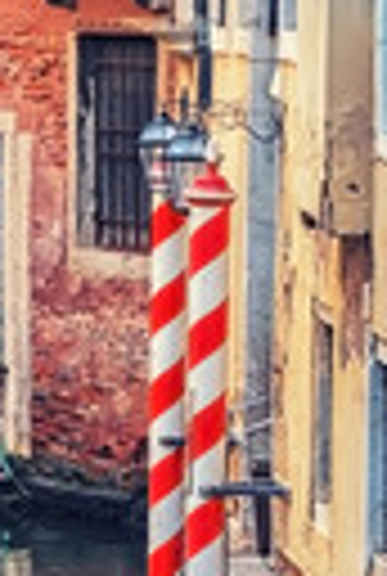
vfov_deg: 6.9
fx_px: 4683
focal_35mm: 292
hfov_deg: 4.6
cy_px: -315
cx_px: -520
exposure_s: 1/80
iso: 64
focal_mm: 50
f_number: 4.5
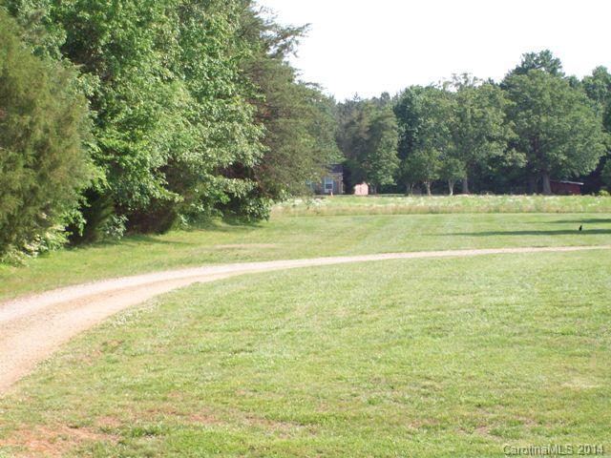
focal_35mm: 108
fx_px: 1906
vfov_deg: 13.7
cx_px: 306
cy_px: 229
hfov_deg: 18.2
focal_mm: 18
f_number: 4.8
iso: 80
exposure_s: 1/219
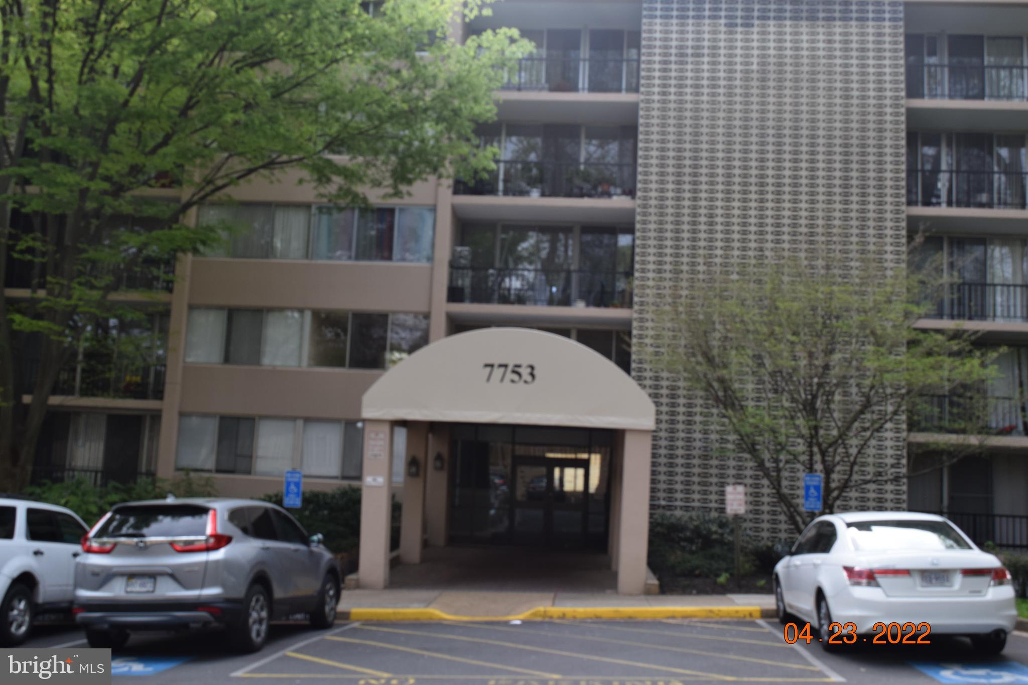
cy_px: 342
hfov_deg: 53.1
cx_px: 514
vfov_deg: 36.9
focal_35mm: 36
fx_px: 1028
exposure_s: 1/200
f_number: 7.1
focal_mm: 24
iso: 400
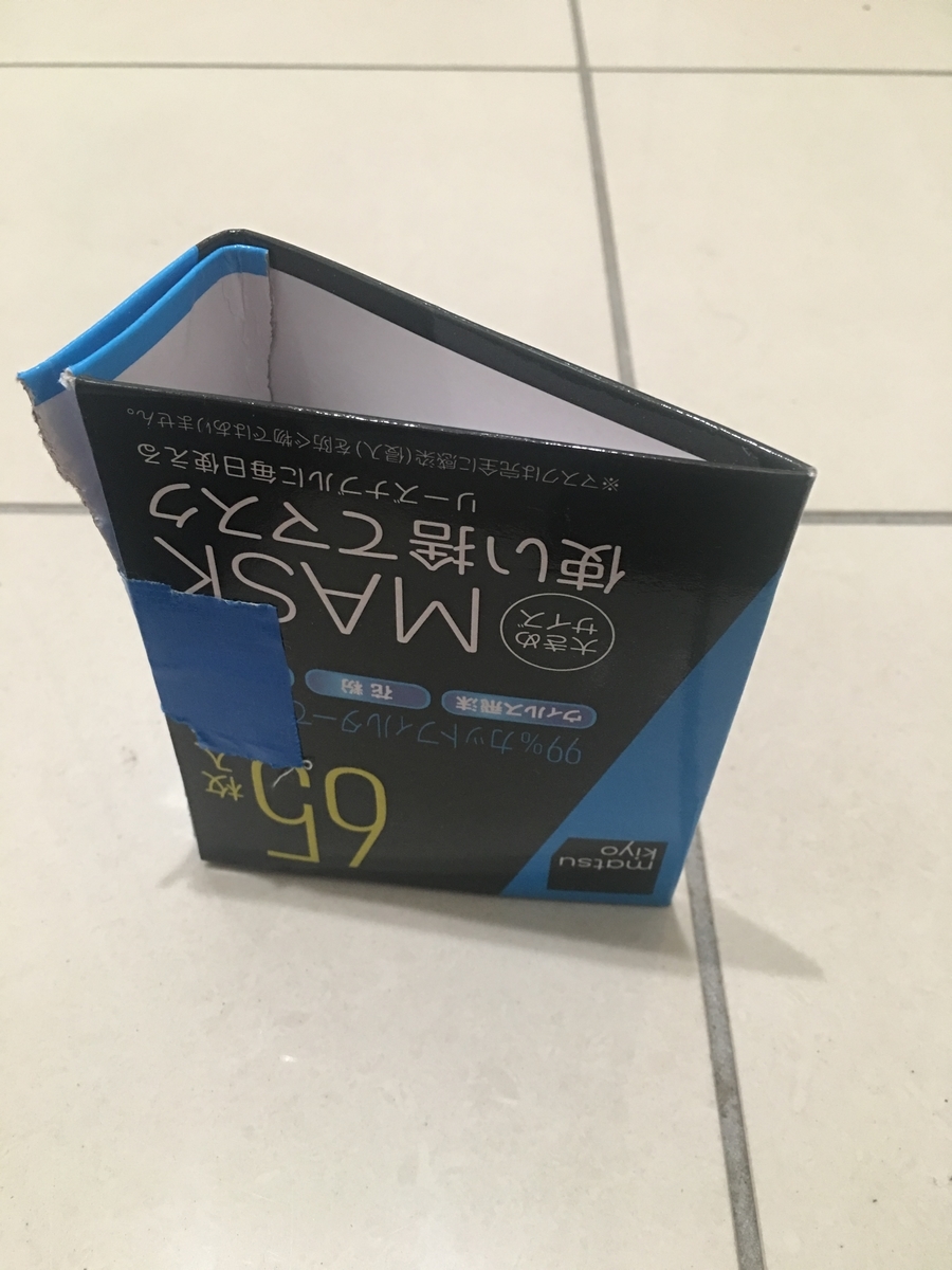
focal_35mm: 29
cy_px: 635
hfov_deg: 48.2
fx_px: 1063
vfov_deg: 61.7
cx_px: 476
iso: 100
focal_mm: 4.15
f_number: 2.2
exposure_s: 1/10
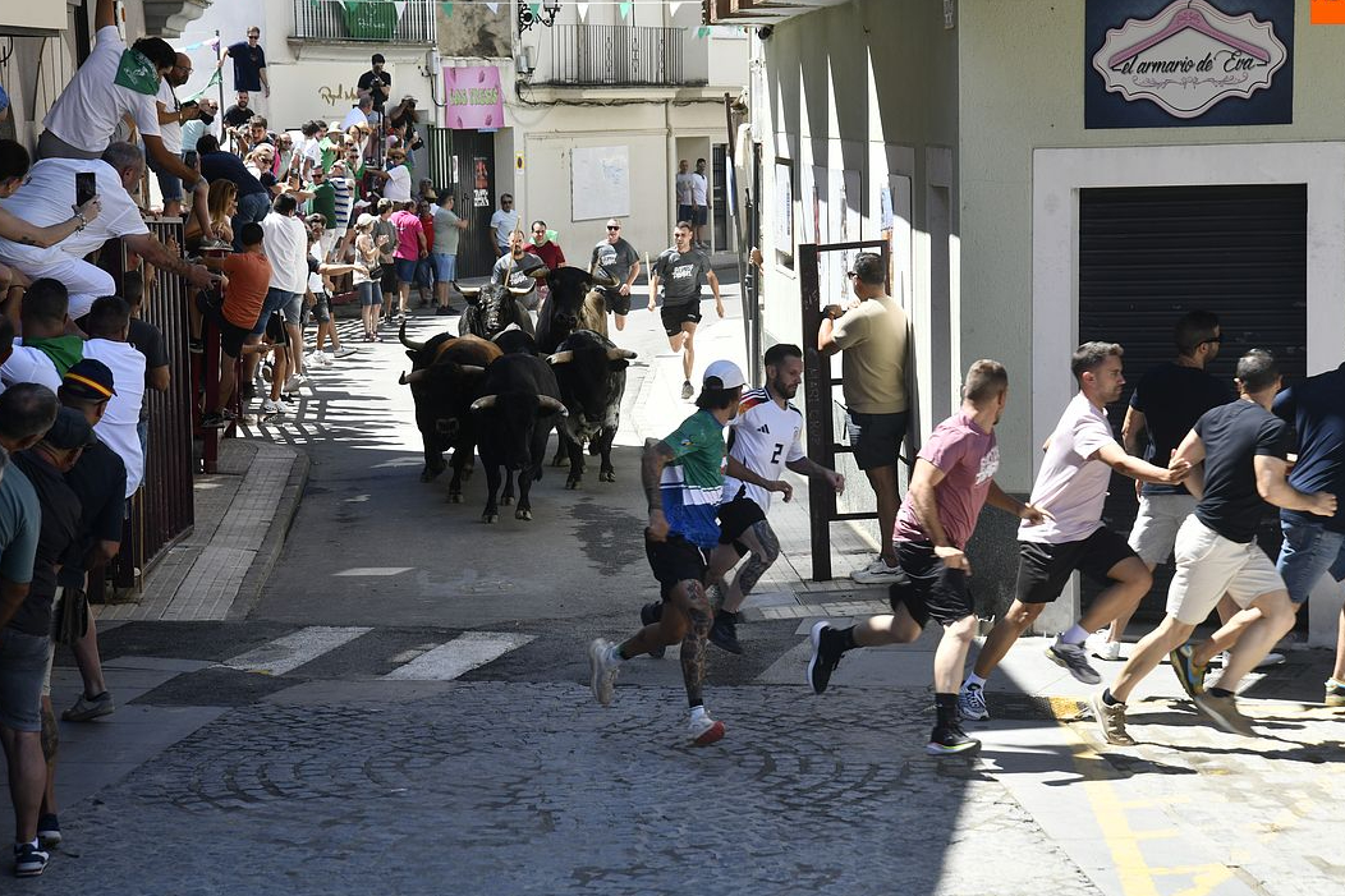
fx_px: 3623
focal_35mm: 97
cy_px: 414
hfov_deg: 21.0
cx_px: 667
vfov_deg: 14.1
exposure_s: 1/320
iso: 400
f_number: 11
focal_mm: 85
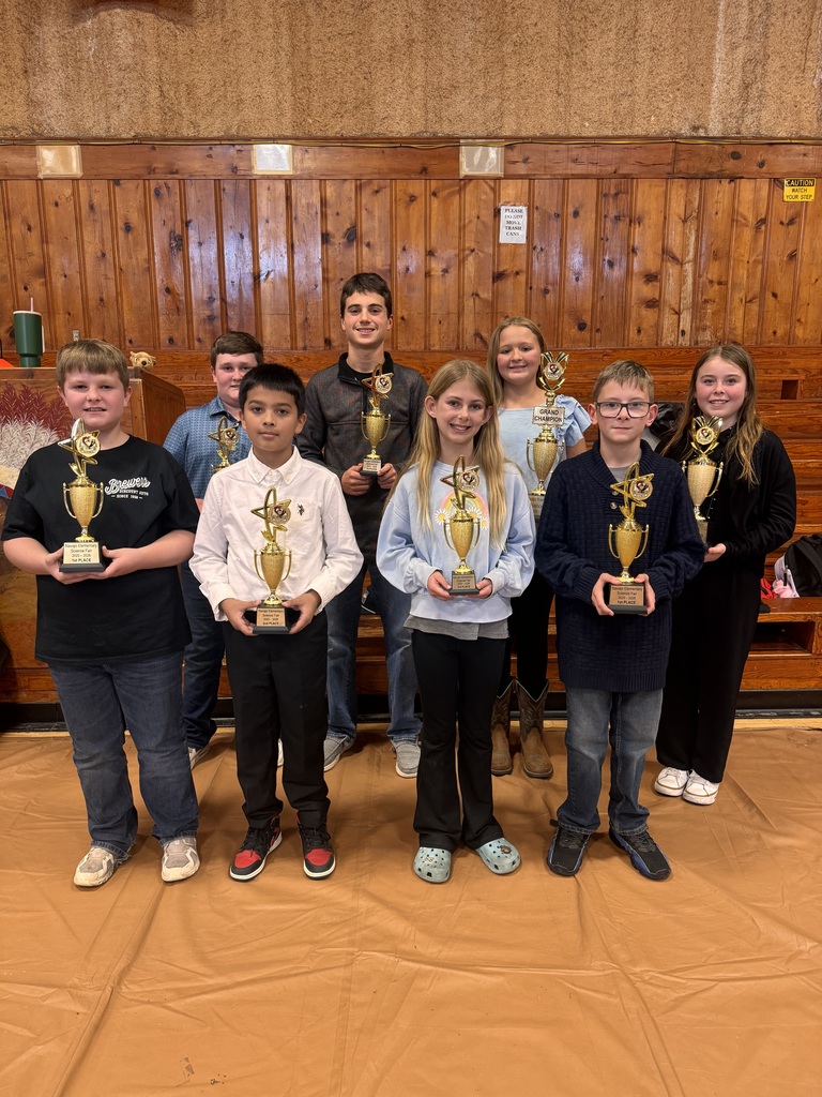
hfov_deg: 56.8
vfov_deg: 71.6
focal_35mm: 24
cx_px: 411
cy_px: 548
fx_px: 760
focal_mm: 6.76
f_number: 1.78
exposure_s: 1/60
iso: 250
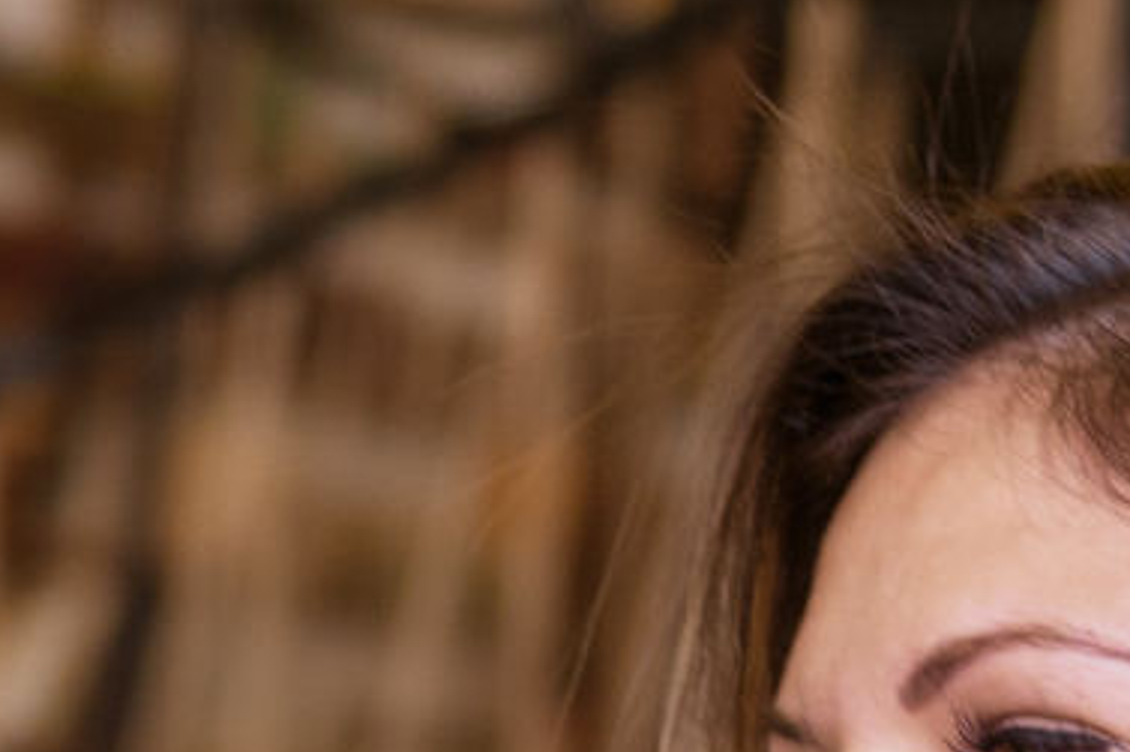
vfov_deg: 6.4
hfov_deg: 9.4
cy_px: 1043
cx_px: -572
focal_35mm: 214
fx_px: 6714
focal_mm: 38
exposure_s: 1/250
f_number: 2.8
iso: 400
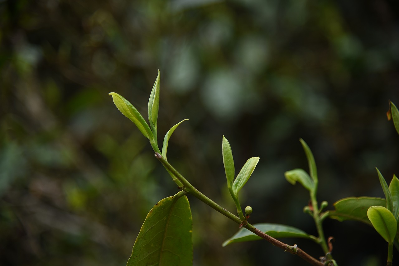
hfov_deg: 20.4
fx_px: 1109
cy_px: 133
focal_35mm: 100
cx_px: 200
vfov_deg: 13.7
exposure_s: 1/125
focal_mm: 100
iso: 100
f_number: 4
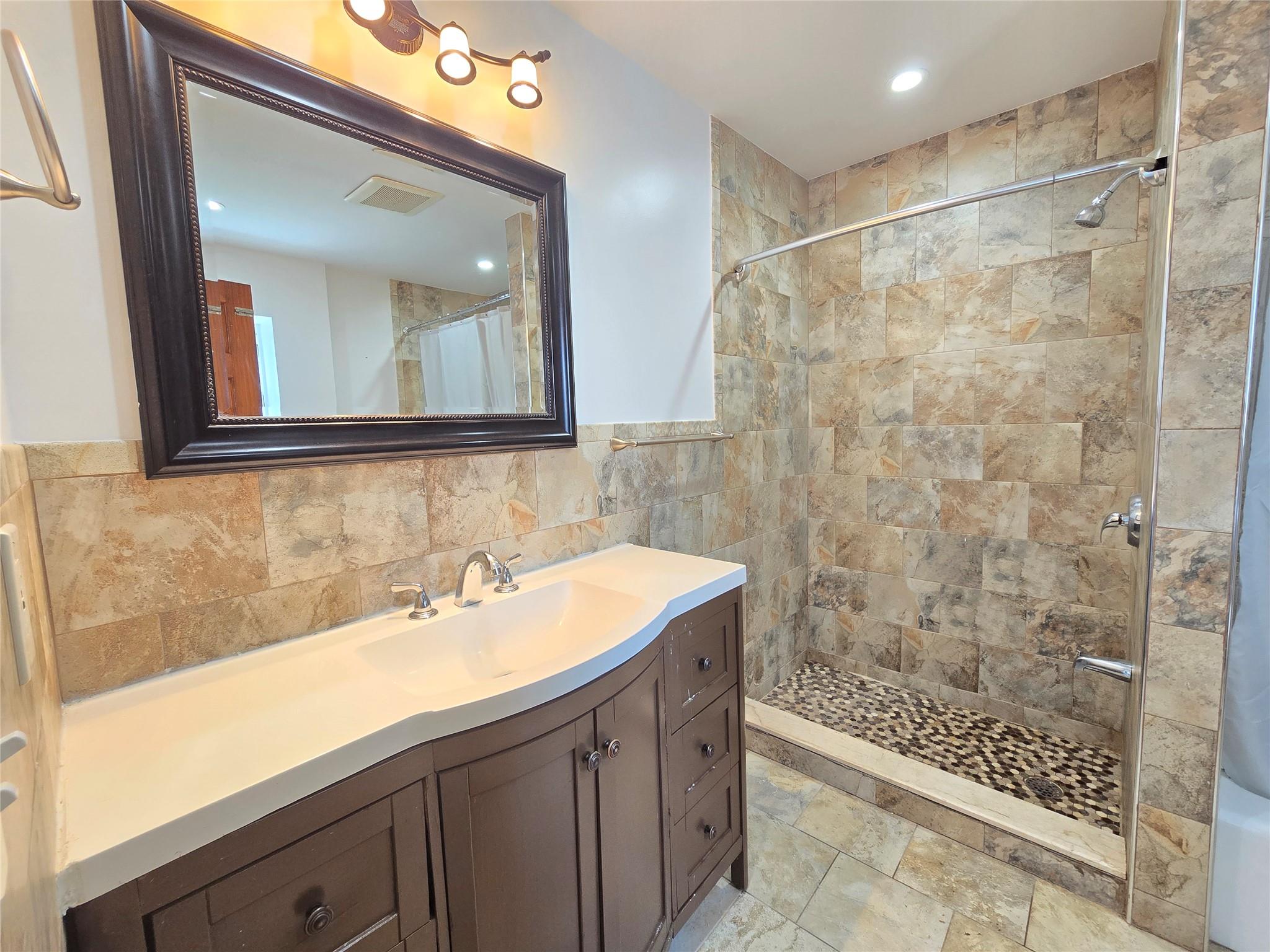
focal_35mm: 13
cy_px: 476
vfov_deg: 89.9
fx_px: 477
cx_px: 635
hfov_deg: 106.2
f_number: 2.2
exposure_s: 1/60
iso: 160
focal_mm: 2.2
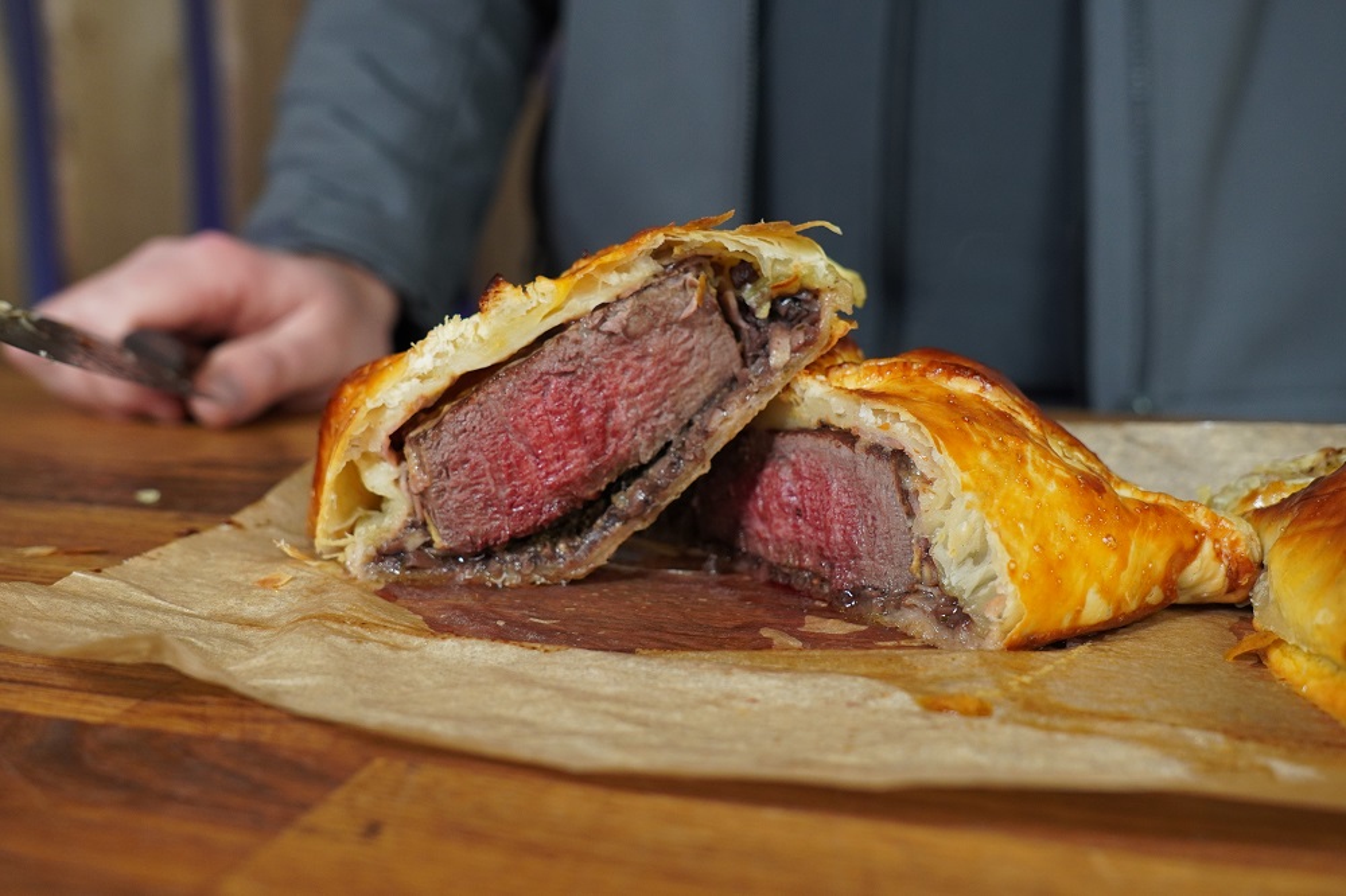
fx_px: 1402
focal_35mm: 38
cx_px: 673
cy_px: 448
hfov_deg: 51.3
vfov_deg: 35.5
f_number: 4
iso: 800
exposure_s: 1/160
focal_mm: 25
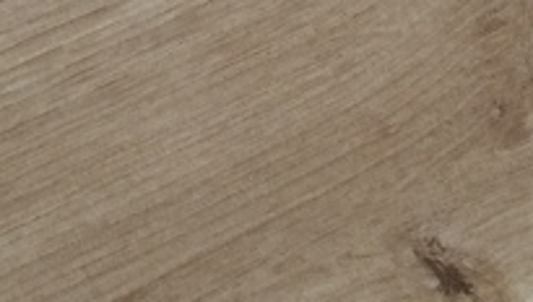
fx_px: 1741
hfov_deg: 17.3
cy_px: -630
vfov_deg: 8.3
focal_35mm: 123
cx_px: 112
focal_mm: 4.15
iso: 40
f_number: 2.2
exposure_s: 1/33
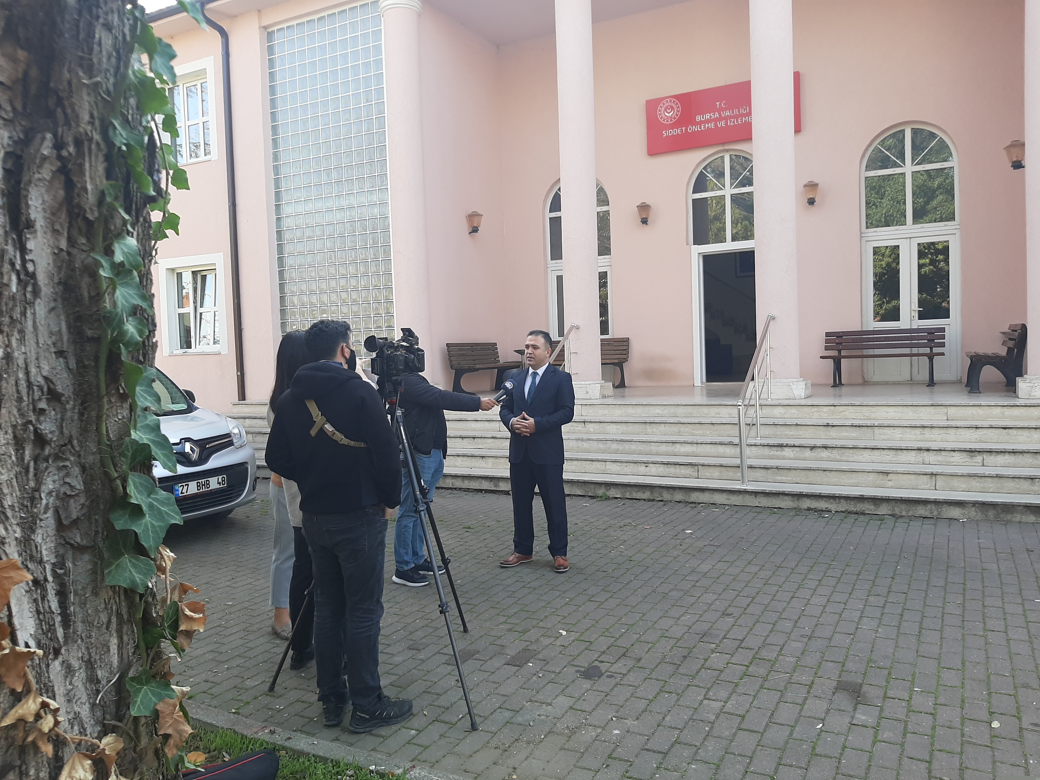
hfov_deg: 67.3
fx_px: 781
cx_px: 520
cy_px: 390
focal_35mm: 26
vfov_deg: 53.1
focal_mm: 3.93
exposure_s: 1/237
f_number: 1.7
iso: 40
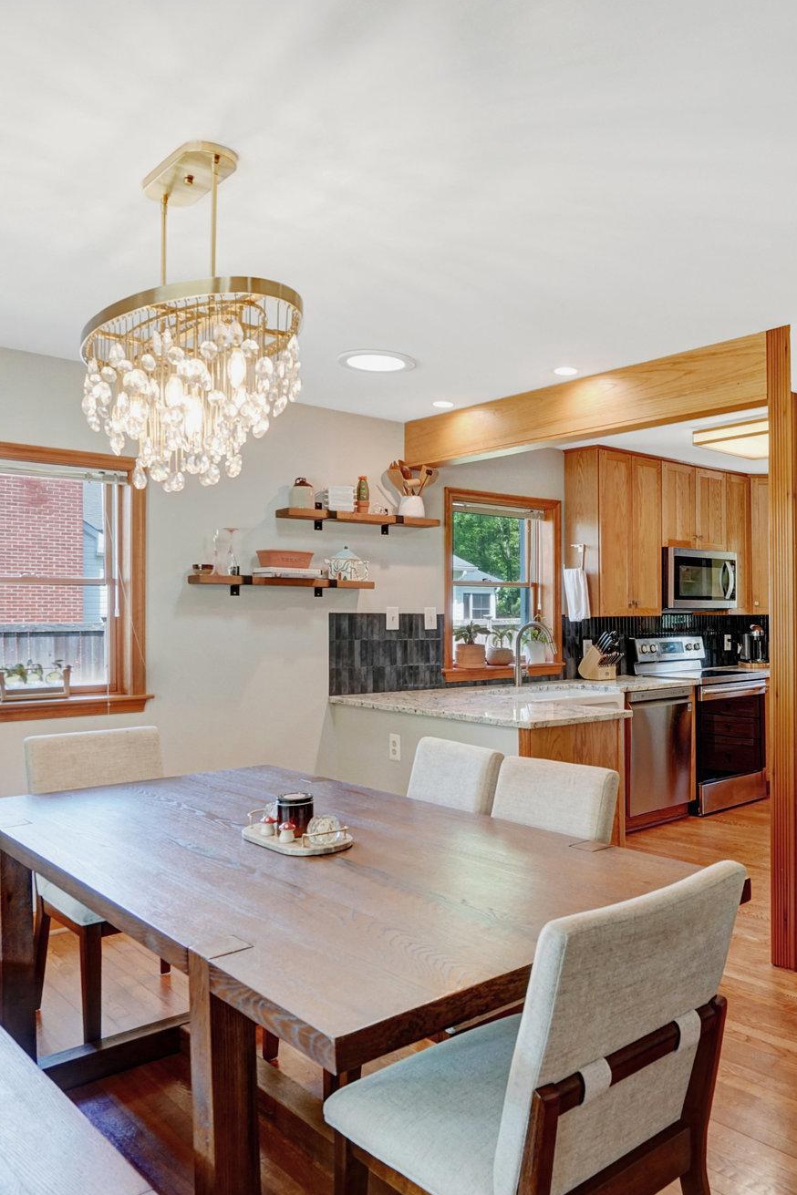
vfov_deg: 71.5
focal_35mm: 25
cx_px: 635
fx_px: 830
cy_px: 616
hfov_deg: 48.5
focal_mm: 16
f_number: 8
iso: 1250
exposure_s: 1/50
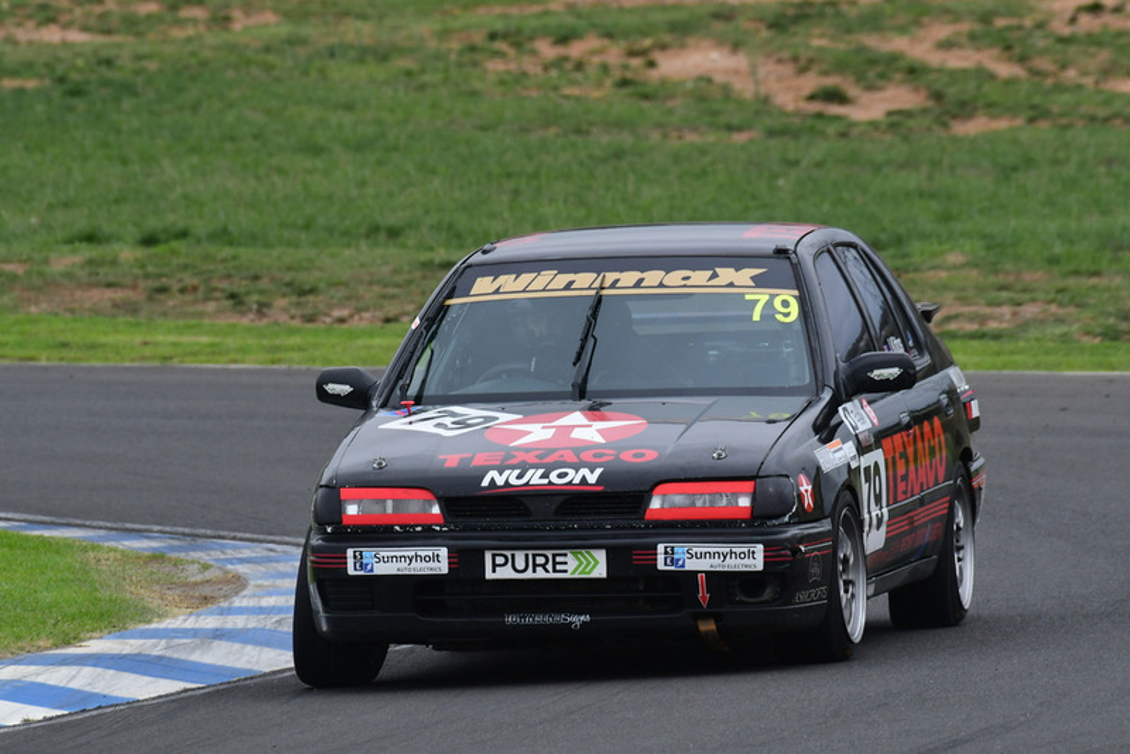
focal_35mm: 750
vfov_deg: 1.8
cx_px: 565
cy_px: 377
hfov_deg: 2.7
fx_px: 23549
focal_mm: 500
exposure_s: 1/640
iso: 800
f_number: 11
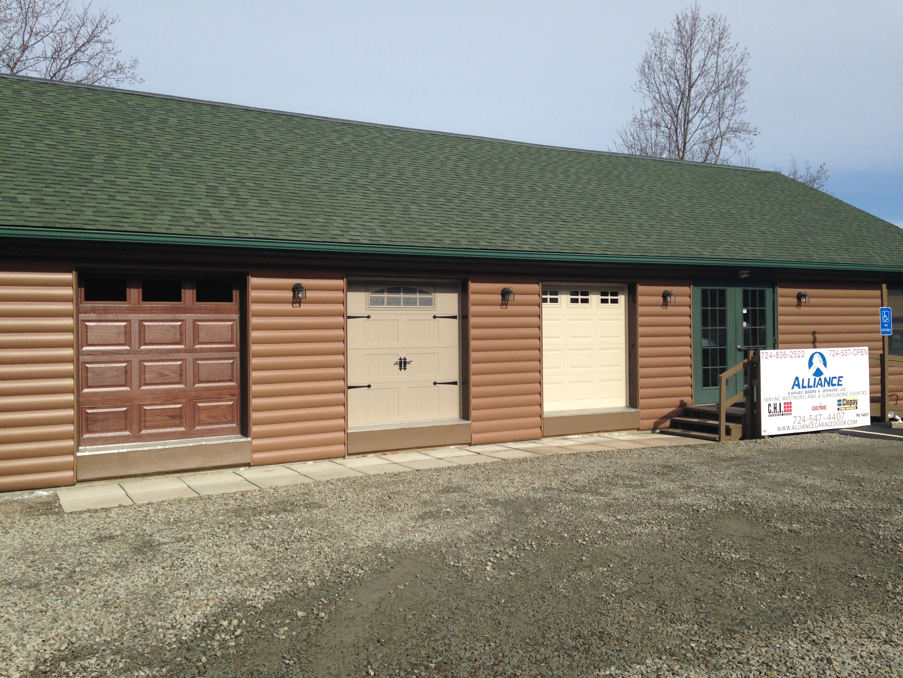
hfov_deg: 55.4
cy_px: 339
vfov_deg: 42.9
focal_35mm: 33
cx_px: 452
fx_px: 861
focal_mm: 4.12
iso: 50
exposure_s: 1/2088
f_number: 2.4
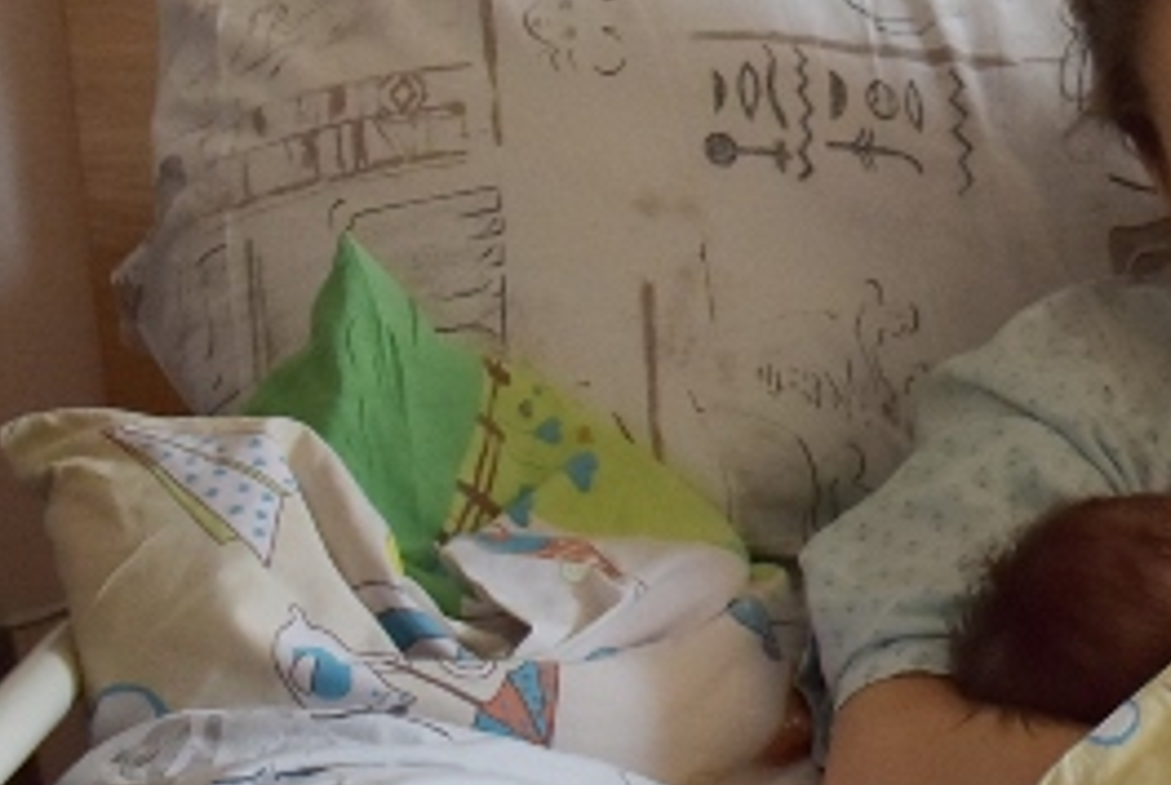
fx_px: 4920
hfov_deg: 12.6
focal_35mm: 151
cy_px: 98
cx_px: 1929
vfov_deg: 9.1
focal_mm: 26
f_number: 4
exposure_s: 1/250
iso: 720
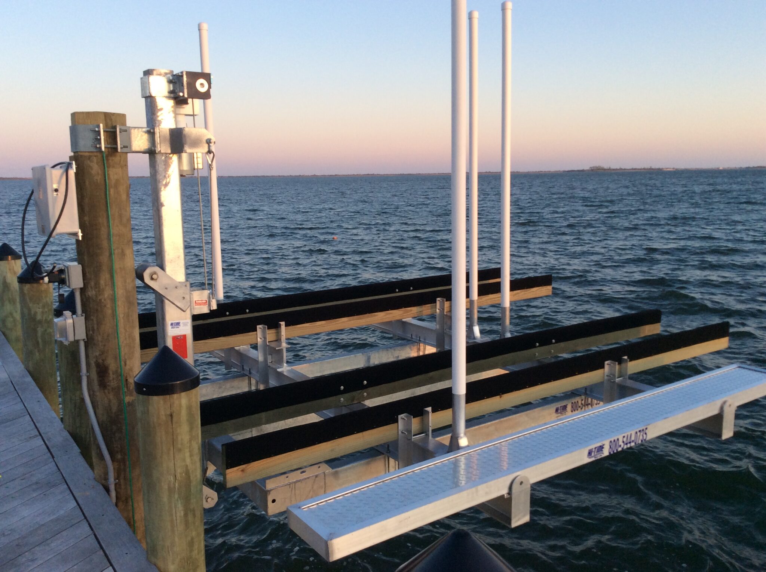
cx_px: 383
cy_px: 286
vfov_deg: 44.1
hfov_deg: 56.9
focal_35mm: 32
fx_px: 707
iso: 32
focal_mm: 3.3
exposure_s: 1/123
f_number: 2.4
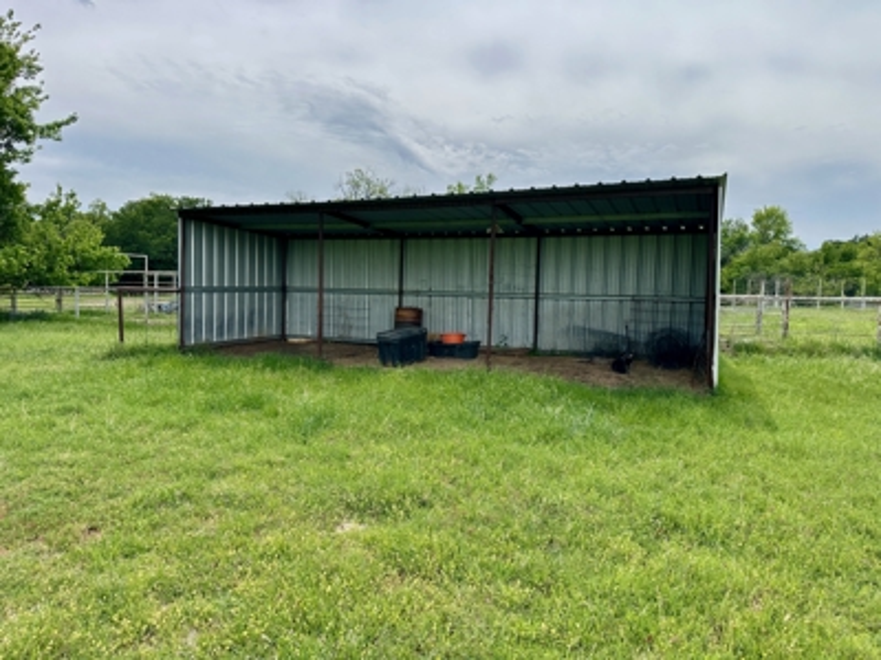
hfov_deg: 71.6
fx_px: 611
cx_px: 440
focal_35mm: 24
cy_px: 330
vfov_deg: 56.8
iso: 80
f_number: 1.78
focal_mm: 6.86
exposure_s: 1/4348
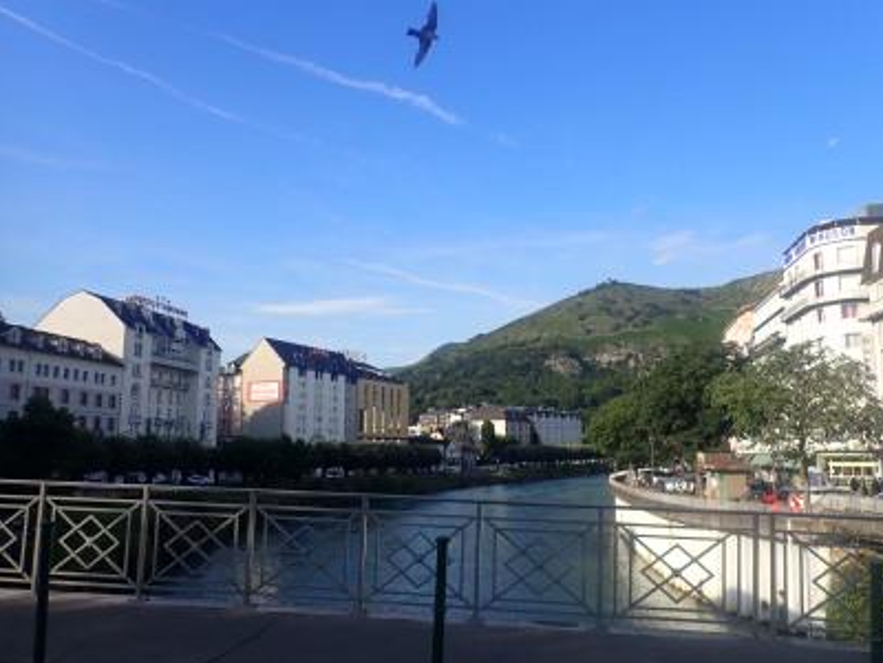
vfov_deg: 49.7
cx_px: 490
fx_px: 714
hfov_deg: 63.3
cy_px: 354
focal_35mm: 28
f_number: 2.8
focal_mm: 4.5
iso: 100
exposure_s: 1/1000
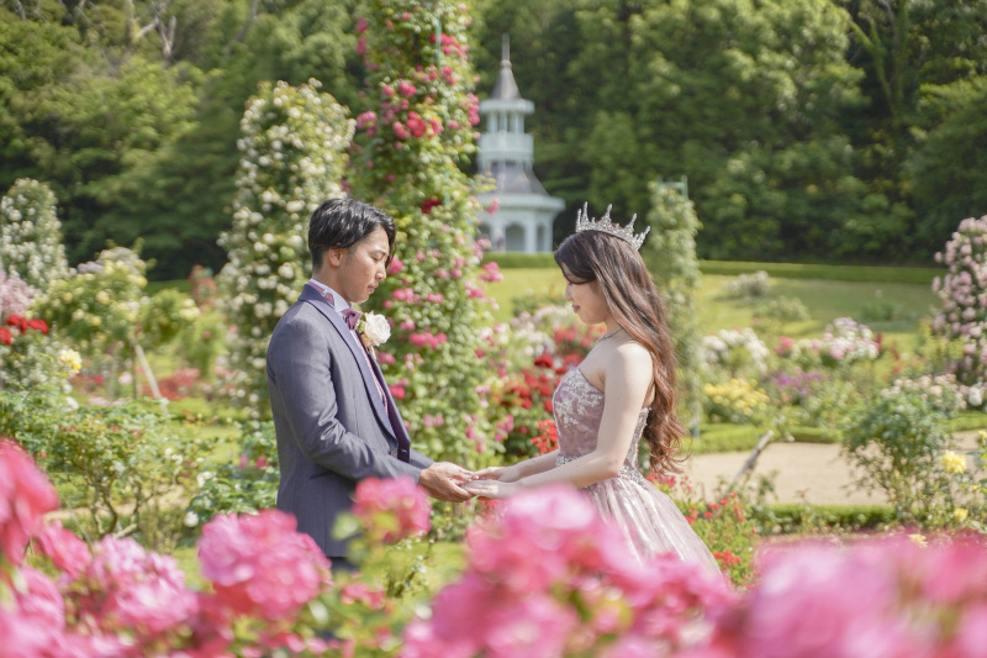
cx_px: 494
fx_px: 1973
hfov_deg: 28.1
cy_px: 329
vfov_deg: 18.9
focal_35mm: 72
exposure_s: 1/5000
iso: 400
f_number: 2.8
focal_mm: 72
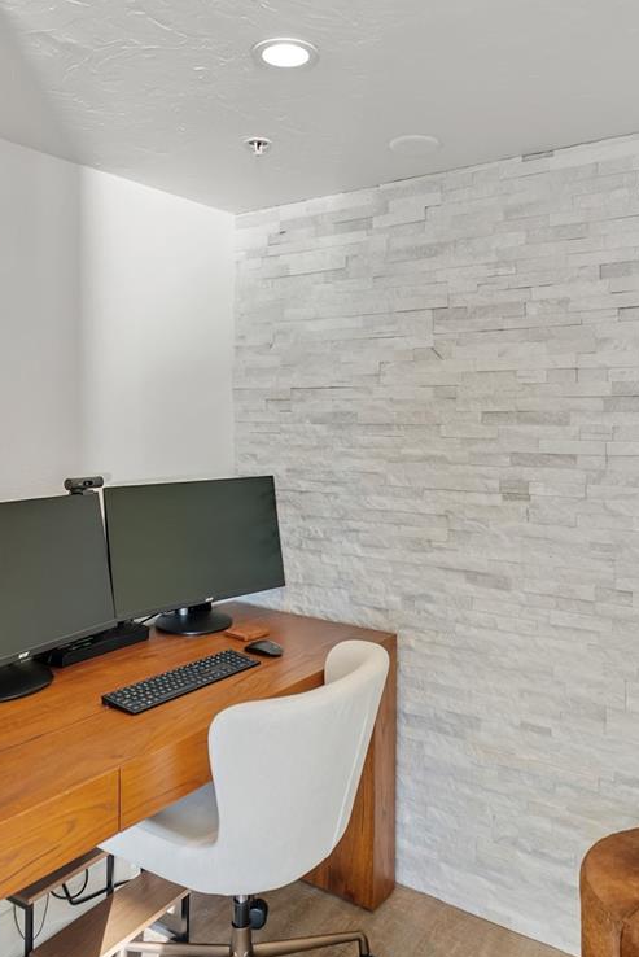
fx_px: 691
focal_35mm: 26
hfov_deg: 49.5
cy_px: 475
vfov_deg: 69.4
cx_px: 353
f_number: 2.8
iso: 320
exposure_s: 1/125
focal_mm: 16
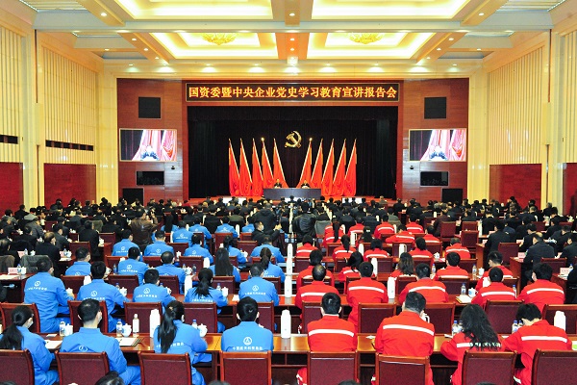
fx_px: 513
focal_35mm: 32
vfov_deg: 41.1
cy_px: 192
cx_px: 288
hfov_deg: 58.7
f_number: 5.6
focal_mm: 32
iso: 6400
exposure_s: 1/60
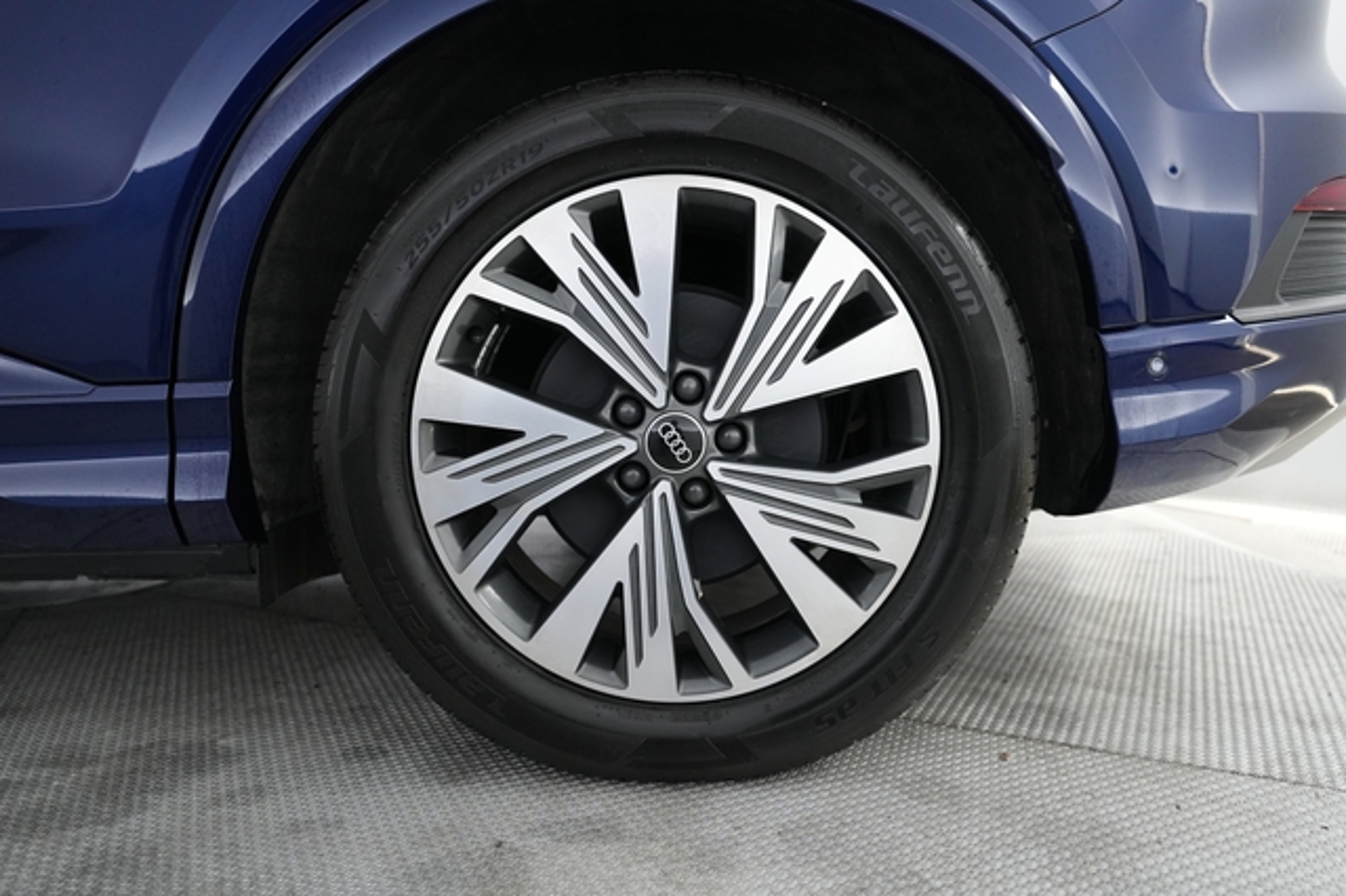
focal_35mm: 25
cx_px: 673
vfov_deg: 51.2
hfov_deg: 71.5
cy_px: 448
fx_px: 934
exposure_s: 1/160
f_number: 2.8
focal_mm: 25
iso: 3200
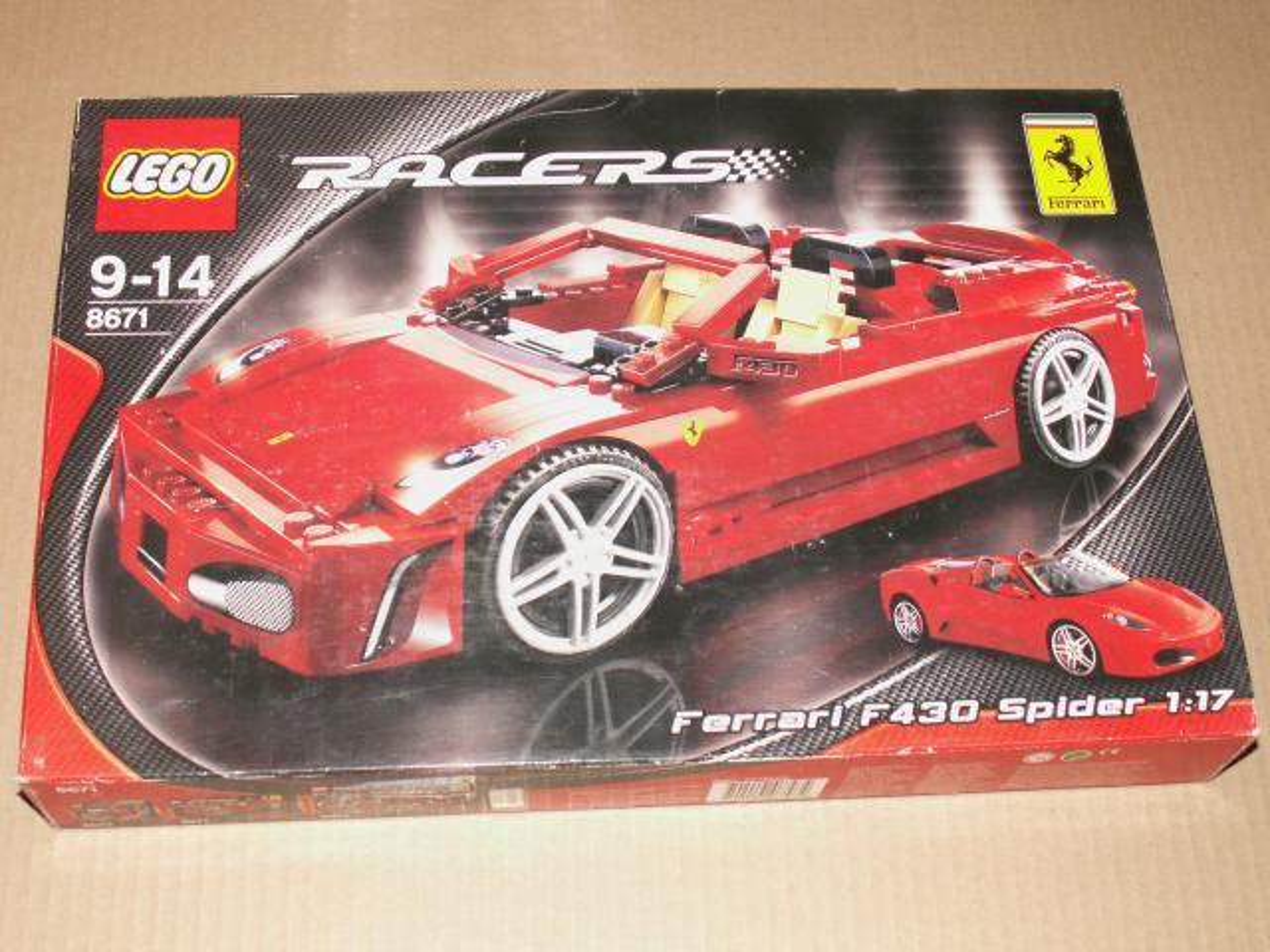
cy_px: 476
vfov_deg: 35.1
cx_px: 635
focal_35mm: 41
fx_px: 1504
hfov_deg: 45.8
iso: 160
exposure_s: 1/60
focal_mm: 6.76
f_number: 2.8
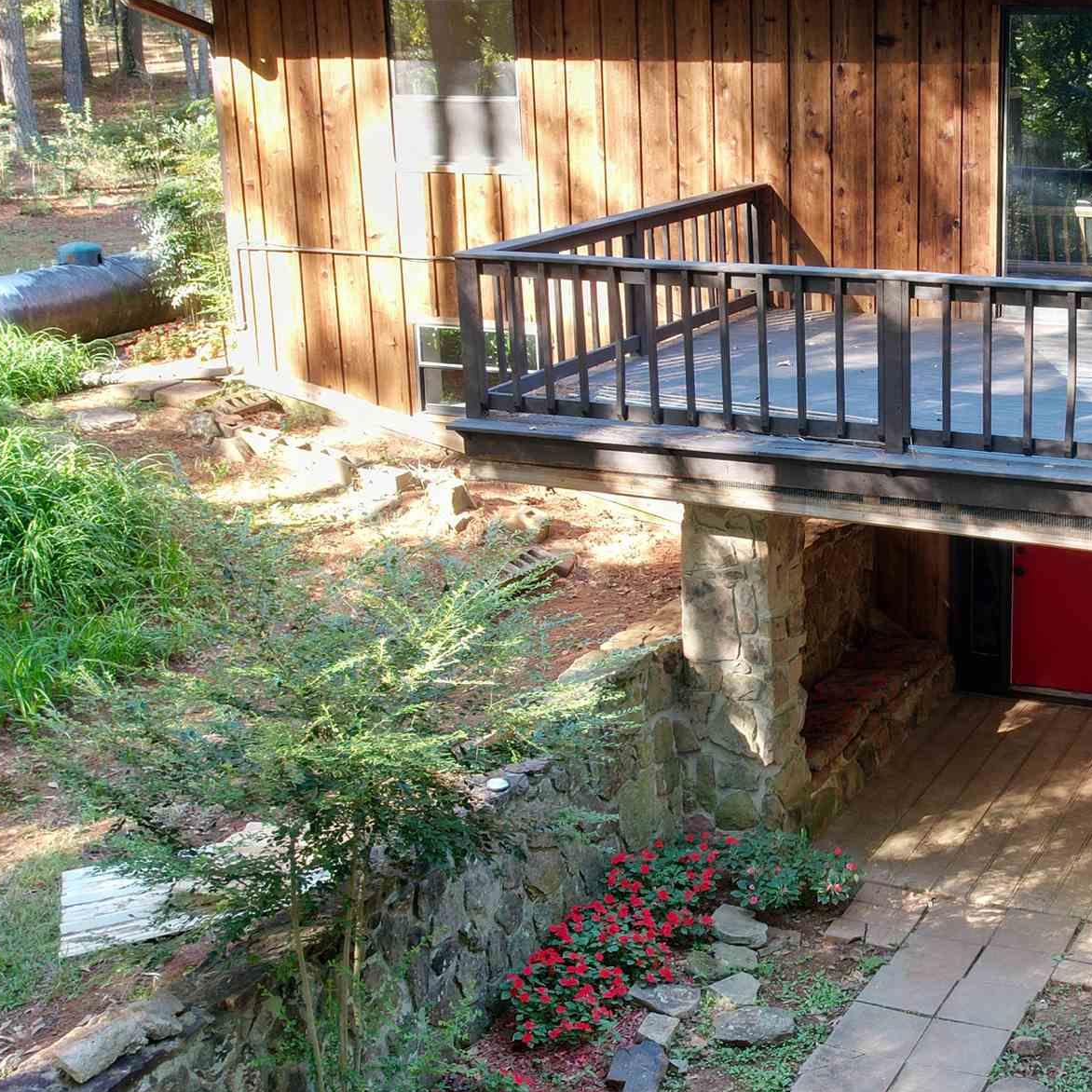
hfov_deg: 33.3
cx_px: 932
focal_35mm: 49
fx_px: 1749
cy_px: 549
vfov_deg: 34.7
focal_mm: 8.38
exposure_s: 1/40
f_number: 2.8
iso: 100
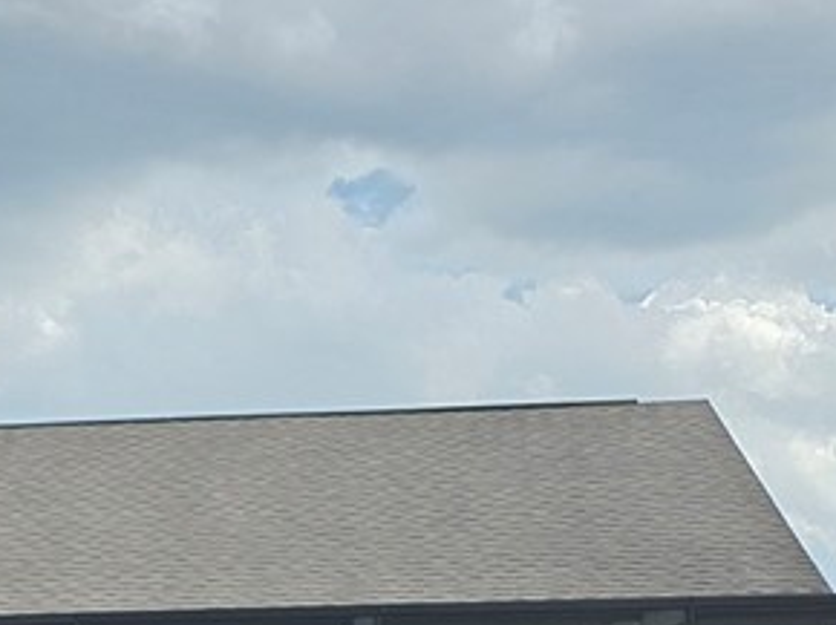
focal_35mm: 127
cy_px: 968
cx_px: -314
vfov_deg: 11.2
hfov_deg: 14.7
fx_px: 3065
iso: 80
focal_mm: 6.3
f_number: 1.7
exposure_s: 1/3531
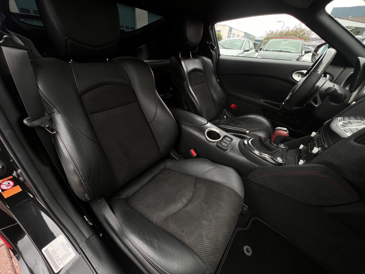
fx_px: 137
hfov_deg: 106.2
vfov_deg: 89.9
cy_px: 137
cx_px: 182
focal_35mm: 13
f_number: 1.8
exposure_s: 1/99
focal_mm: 1.57
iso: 64
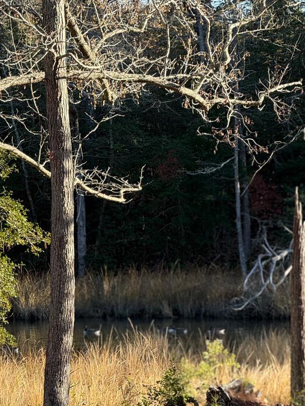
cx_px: 123
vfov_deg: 8.7
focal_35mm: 226
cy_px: 318
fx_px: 2655
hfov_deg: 6.6
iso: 64
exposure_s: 1/246
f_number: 2.8
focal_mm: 15.66
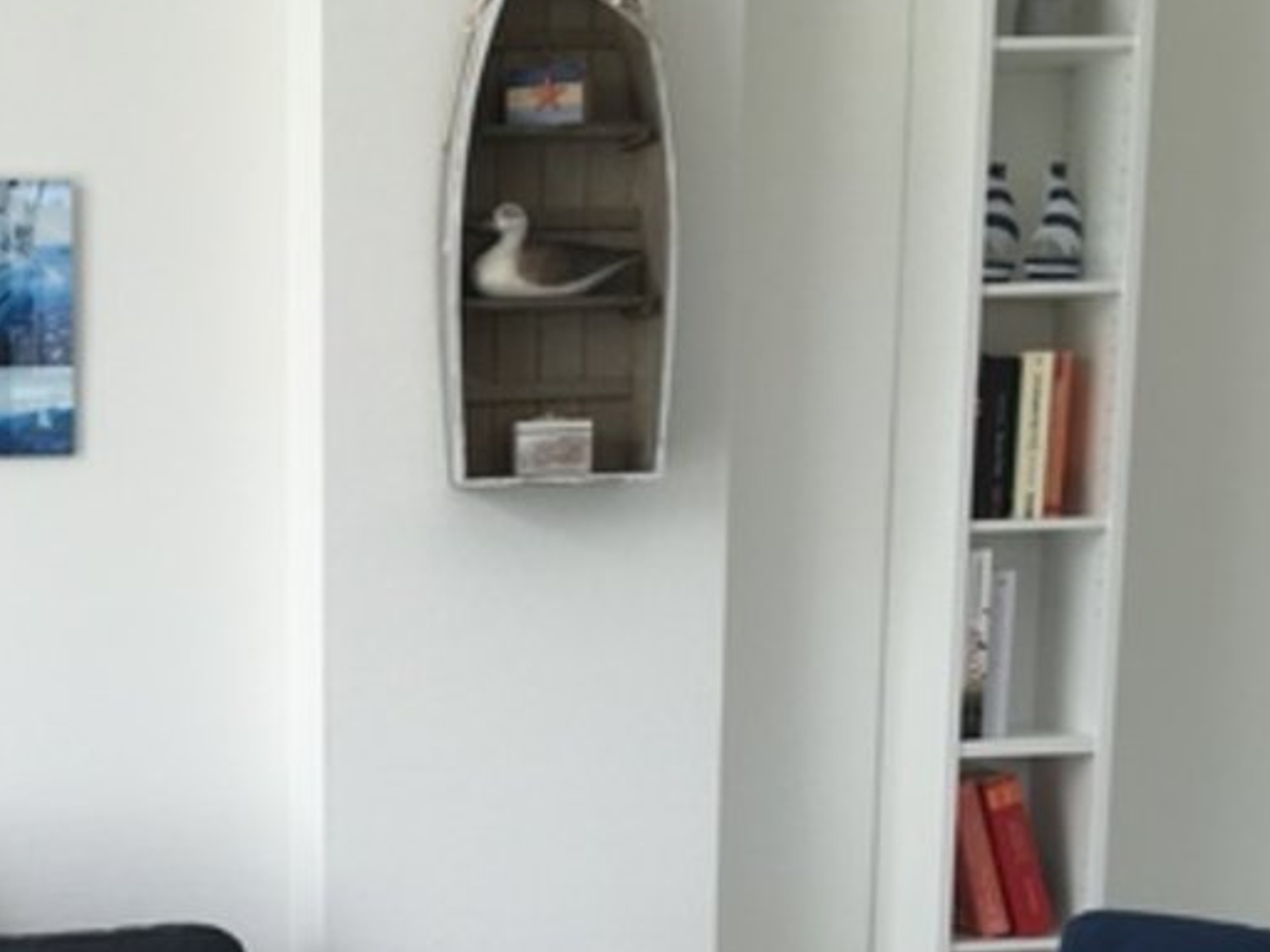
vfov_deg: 20.8
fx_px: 2495
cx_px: 89
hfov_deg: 27.4
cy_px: 989
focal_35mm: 68
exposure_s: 1/112
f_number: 2.2
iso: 25
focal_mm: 4.15
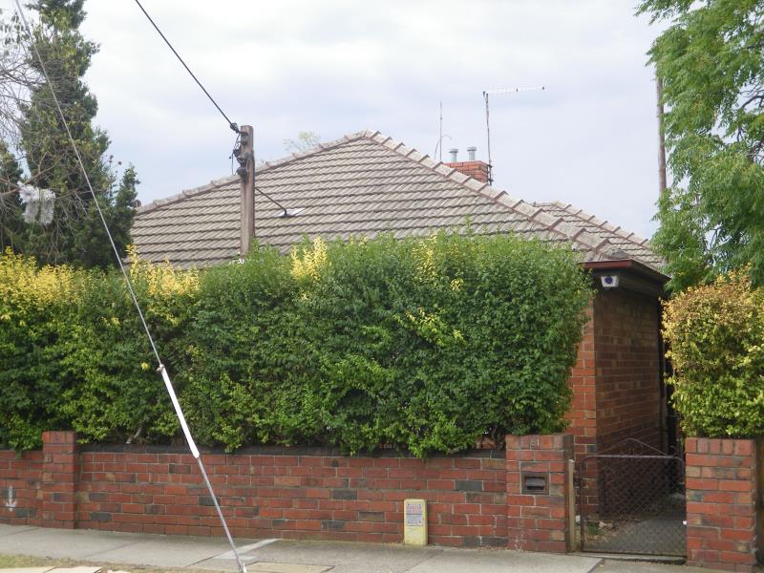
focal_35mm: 55
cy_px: 286
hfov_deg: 34.9
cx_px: 382
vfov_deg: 26.6
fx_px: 1214
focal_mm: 9.8
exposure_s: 1/100
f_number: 3.7
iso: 80
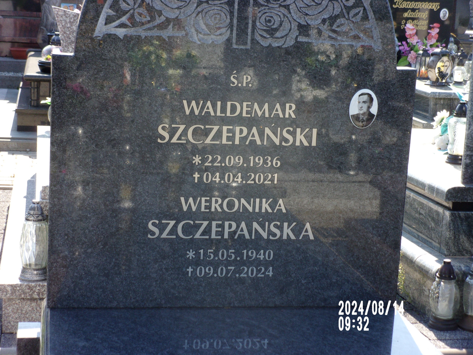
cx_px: 236
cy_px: 178
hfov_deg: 25.0
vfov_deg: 18.9
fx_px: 1066
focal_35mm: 78
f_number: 5.4
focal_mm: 14
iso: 80
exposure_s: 1/140
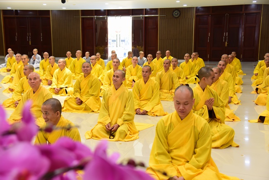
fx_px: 359
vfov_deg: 28.1
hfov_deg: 41.1
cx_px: 134
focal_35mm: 48
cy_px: 90
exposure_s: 1/80
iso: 1600
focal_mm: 48
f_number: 5
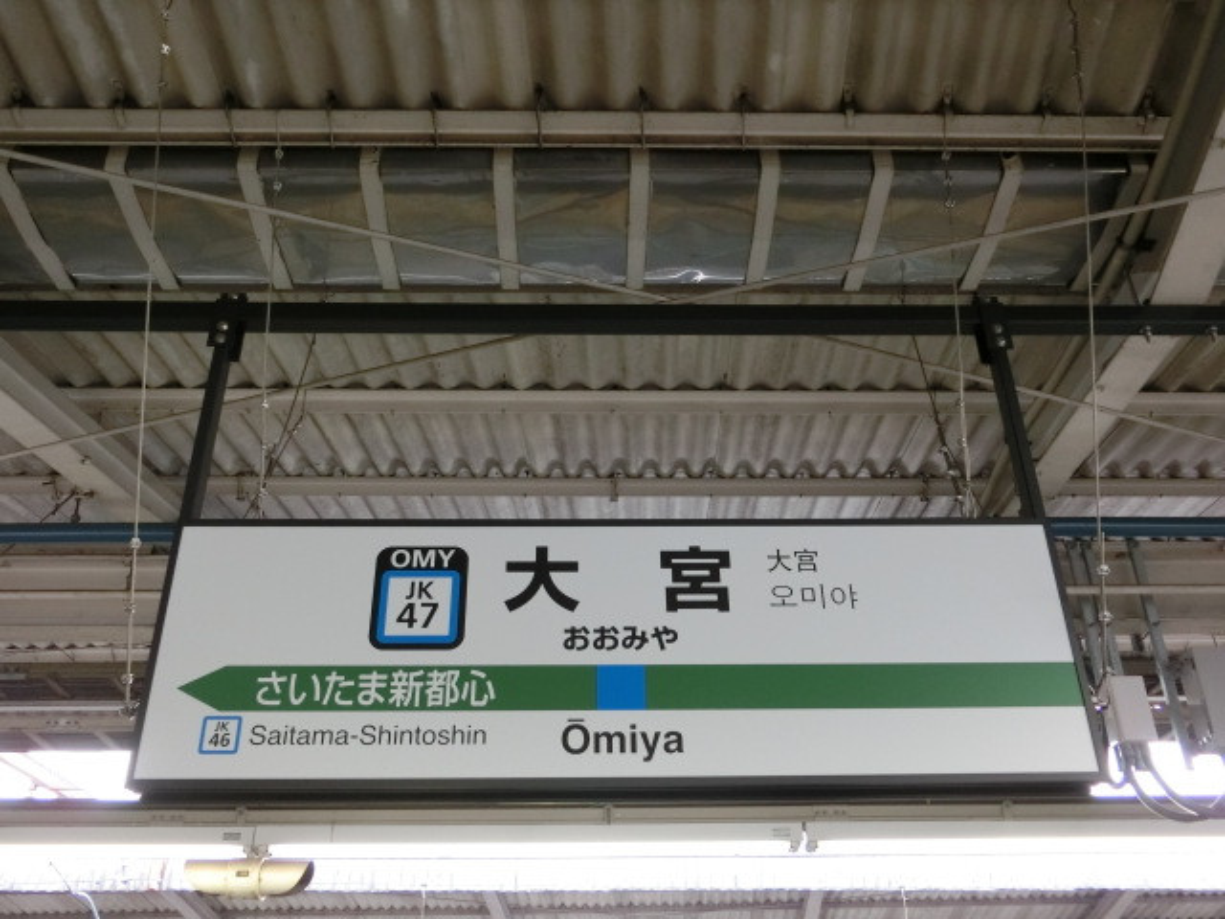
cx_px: 612
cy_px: 460
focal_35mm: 34
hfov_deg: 54.0
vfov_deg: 41.8
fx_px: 1203
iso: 400
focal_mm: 6
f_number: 3.9
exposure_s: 1/100
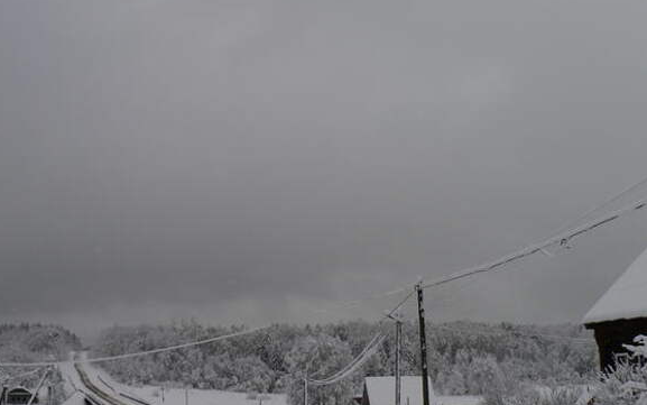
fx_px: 723
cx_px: 306
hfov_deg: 48.2
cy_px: 219
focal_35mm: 41
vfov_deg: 31.3
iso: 80
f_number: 4
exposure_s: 1/320
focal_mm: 6
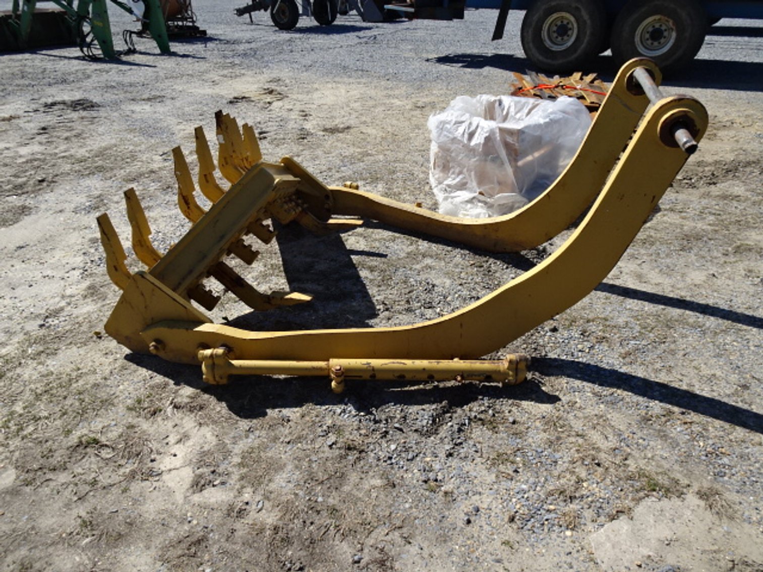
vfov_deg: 56.8
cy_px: 286
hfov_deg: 71.6
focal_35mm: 24
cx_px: 382
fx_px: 529
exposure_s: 1/800
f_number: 3.5
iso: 80
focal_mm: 4.1
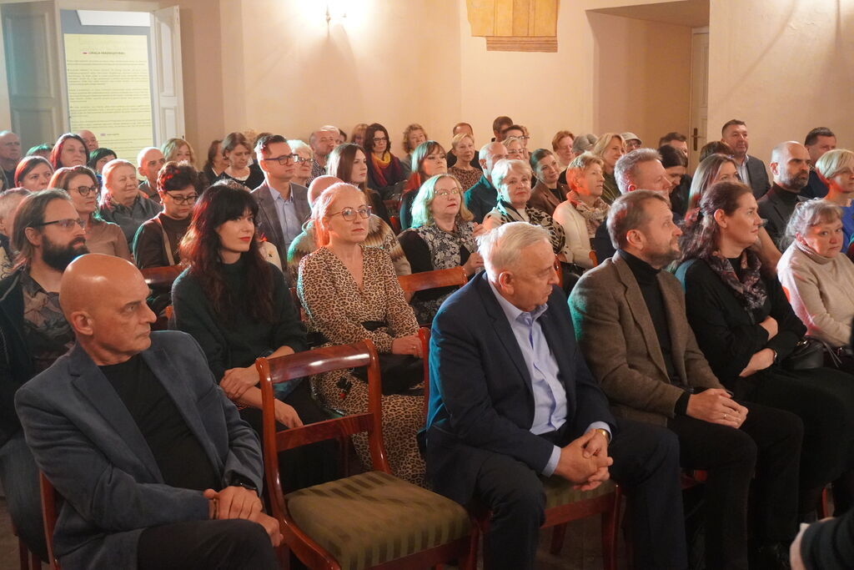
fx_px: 1032
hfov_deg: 45.0
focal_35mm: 44
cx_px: 427
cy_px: 285
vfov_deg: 30.9
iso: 6400
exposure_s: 1/30
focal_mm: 29
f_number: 4.5
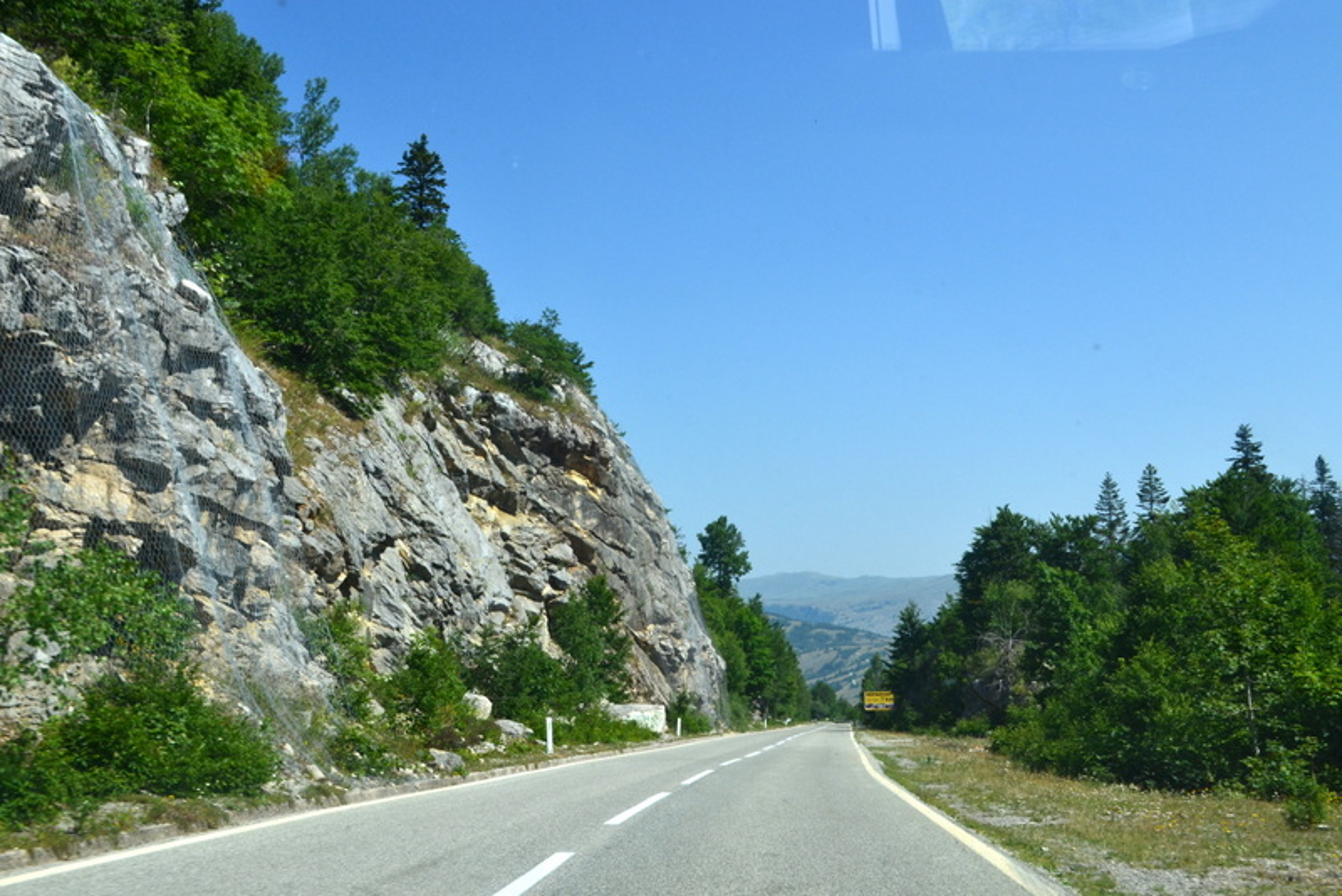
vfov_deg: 34.2
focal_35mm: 39
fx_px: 1454
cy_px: 448
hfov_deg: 49.5
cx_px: 671
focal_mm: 26
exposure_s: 1/400
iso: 400
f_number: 11
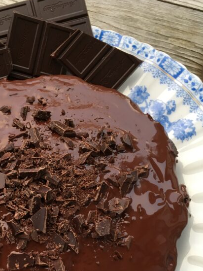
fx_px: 352
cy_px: 204
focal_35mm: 45
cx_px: 48
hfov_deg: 31.5
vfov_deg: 40.8
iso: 50
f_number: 2.2
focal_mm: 4.15
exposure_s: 1/33
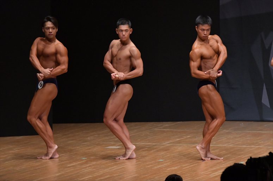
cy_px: 90
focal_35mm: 270
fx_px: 2047
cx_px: 136
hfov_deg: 7.6
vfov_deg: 5.1
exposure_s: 1/400
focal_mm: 180
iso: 6400
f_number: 5.6
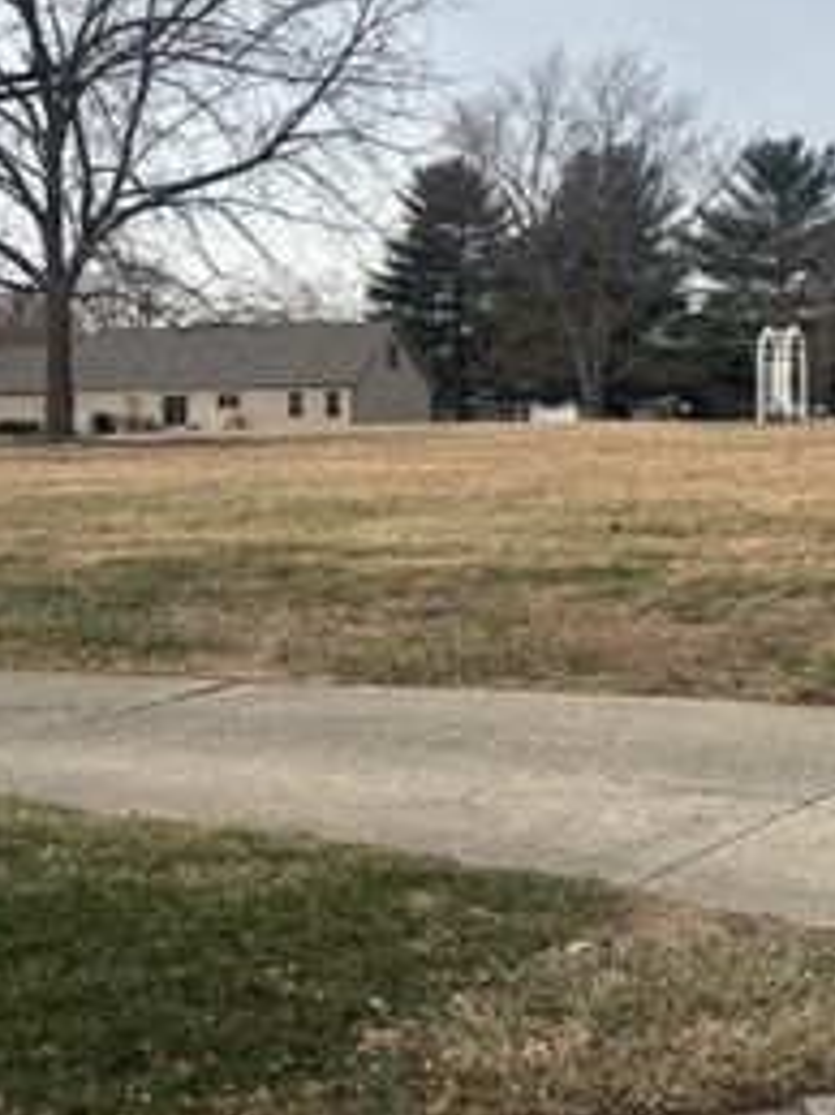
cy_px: 351
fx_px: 2157
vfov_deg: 28.7
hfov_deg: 21.8
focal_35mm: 67
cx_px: 607
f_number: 1.6
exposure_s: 1/2242
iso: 50
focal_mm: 5.96
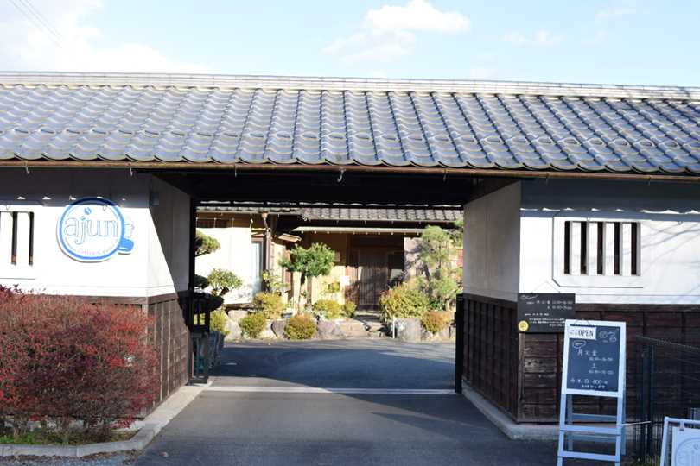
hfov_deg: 43.6
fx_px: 875
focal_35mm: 45
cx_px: 350
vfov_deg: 29.9
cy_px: 233
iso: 320
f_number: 4
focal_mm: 30
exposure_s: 1/1250
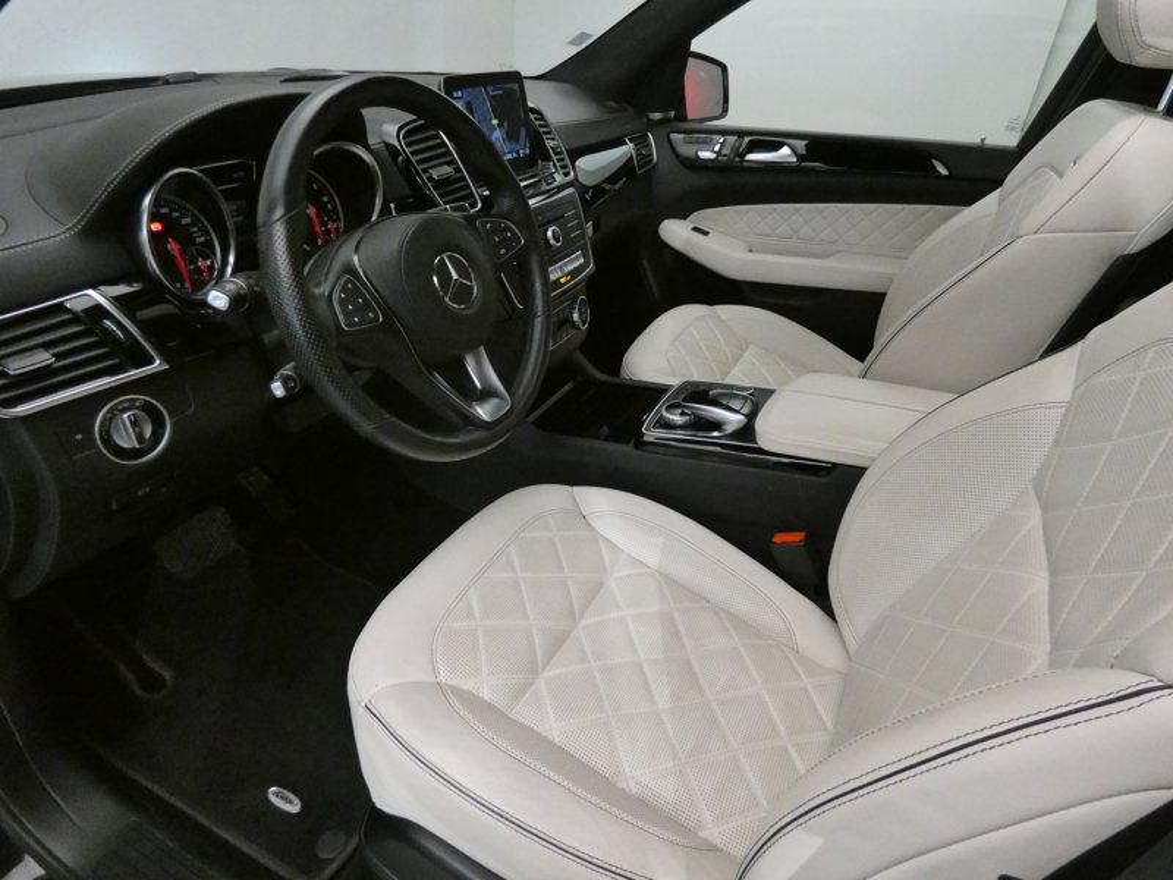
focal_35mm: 20
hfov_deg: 81.7
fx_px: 678
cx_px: 586
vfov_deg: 66.0
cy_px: 440
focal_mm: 3.6
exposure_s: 1/60
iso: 1000
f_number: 2.8
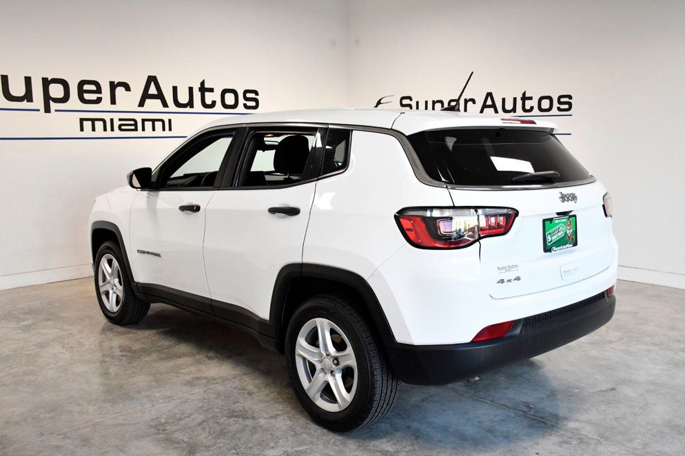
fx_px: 647
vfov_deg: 38.9
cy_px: 234
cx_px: 349
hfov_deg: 55.8
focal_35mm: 34
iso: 2500
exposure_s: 1/1250
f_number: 4.5
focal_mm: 22
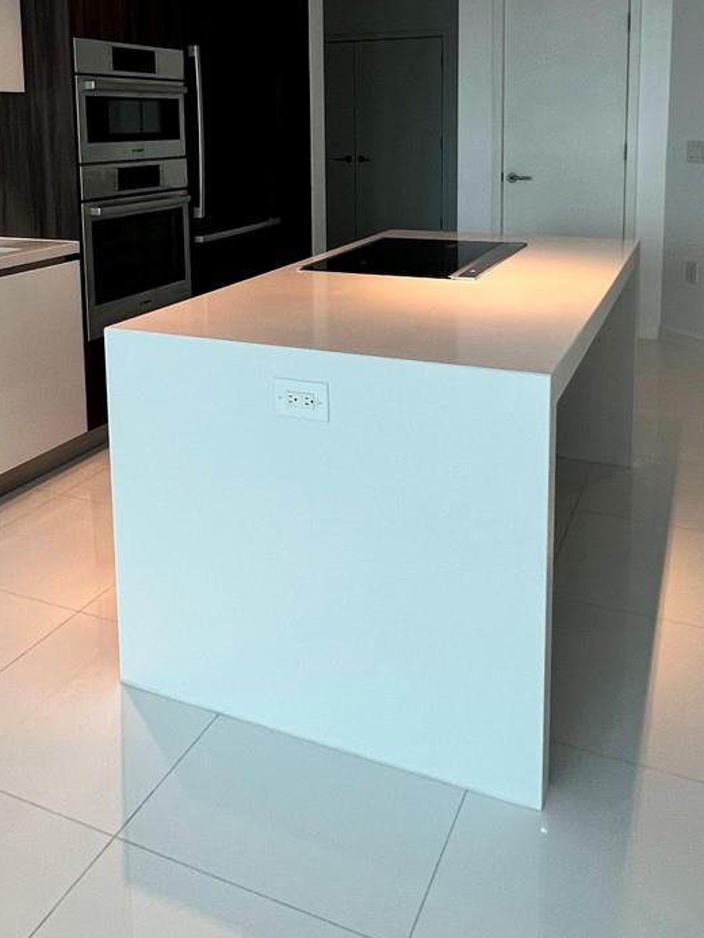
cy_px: 237
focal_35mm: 30
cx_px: 341
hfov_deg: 46.8
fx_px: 813
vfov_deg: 57.0
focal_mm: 1.57
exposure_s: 1/120
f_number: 1.8
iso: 125
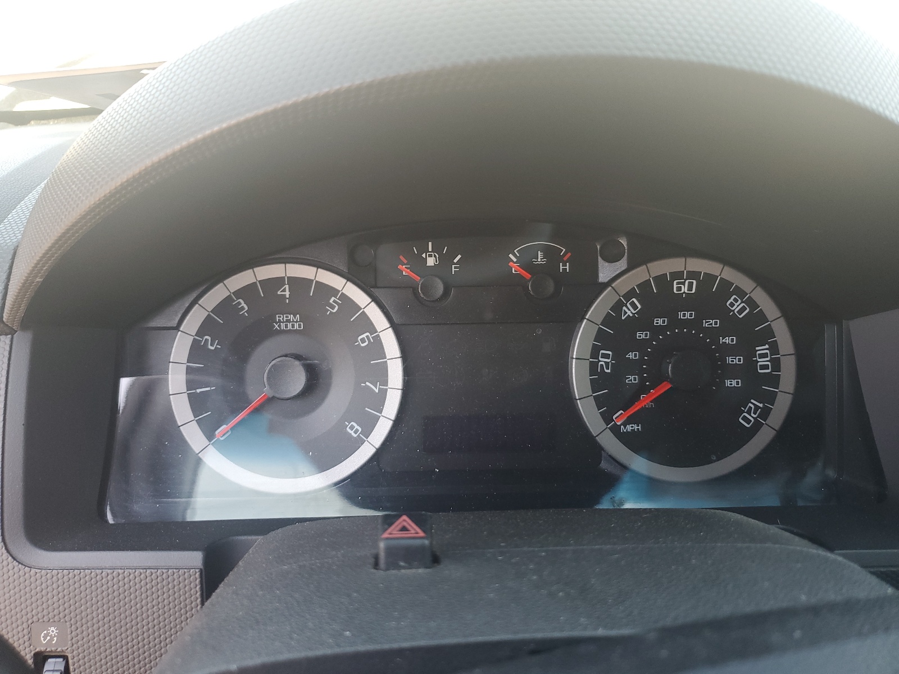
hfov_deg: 67.3
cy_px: 337
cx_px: 450
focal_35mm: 26
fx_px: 675
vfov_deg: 53.1
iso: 71
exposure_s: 1/120
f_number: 1.5
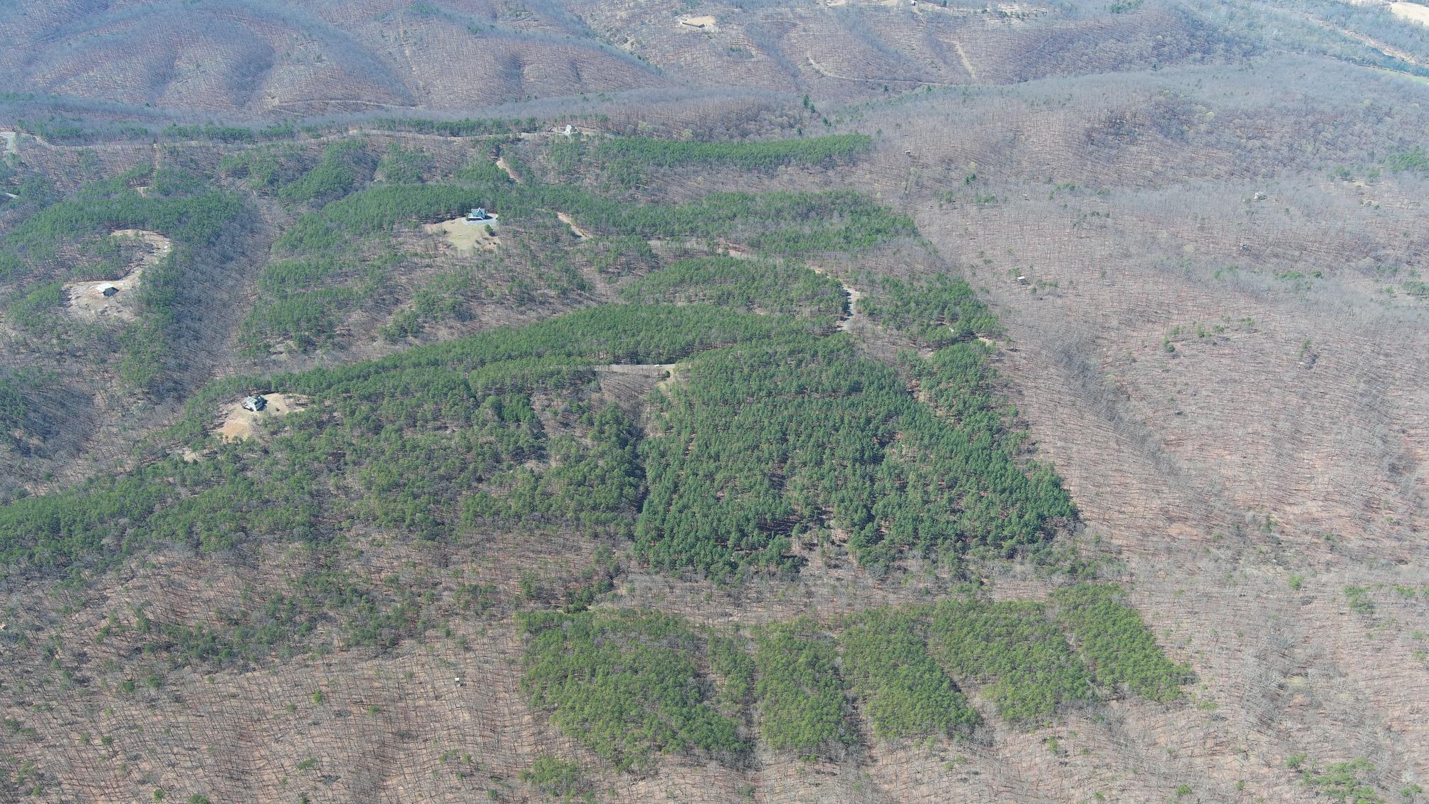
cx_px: 716
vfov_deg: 37.7
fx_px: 1175
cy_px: 443
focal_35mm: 31
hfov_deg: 62.6
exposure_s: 1/526
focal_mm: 10.57
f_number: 2.8
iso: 100
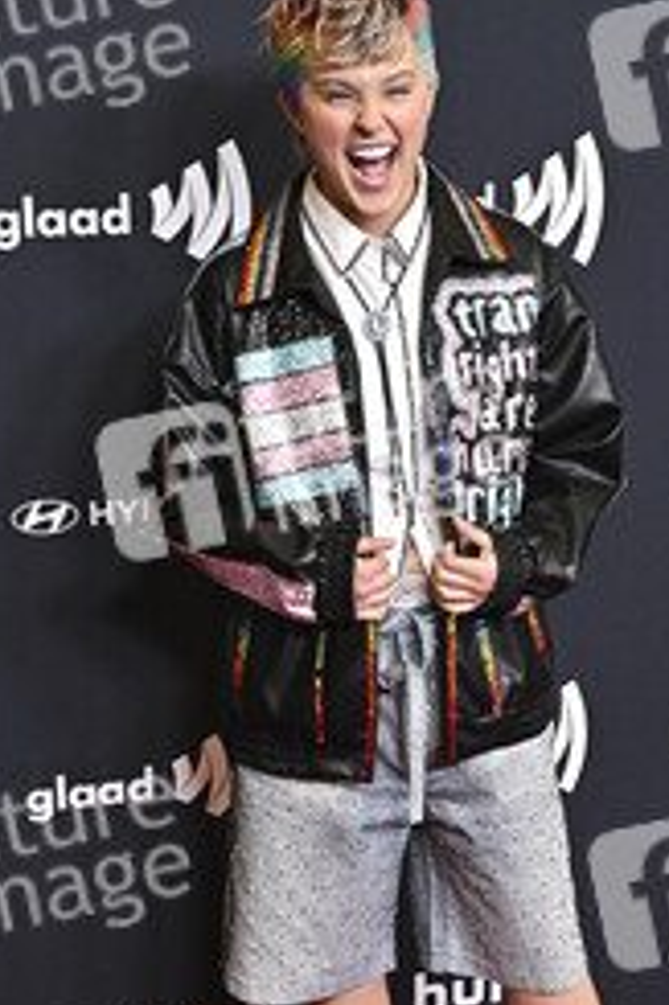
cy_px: 669
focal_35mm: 67
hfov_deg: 20.2
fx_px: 1870
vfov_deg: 29.9
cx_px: 427
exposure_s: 1/250
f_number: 5.6
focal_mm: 41
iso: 4000
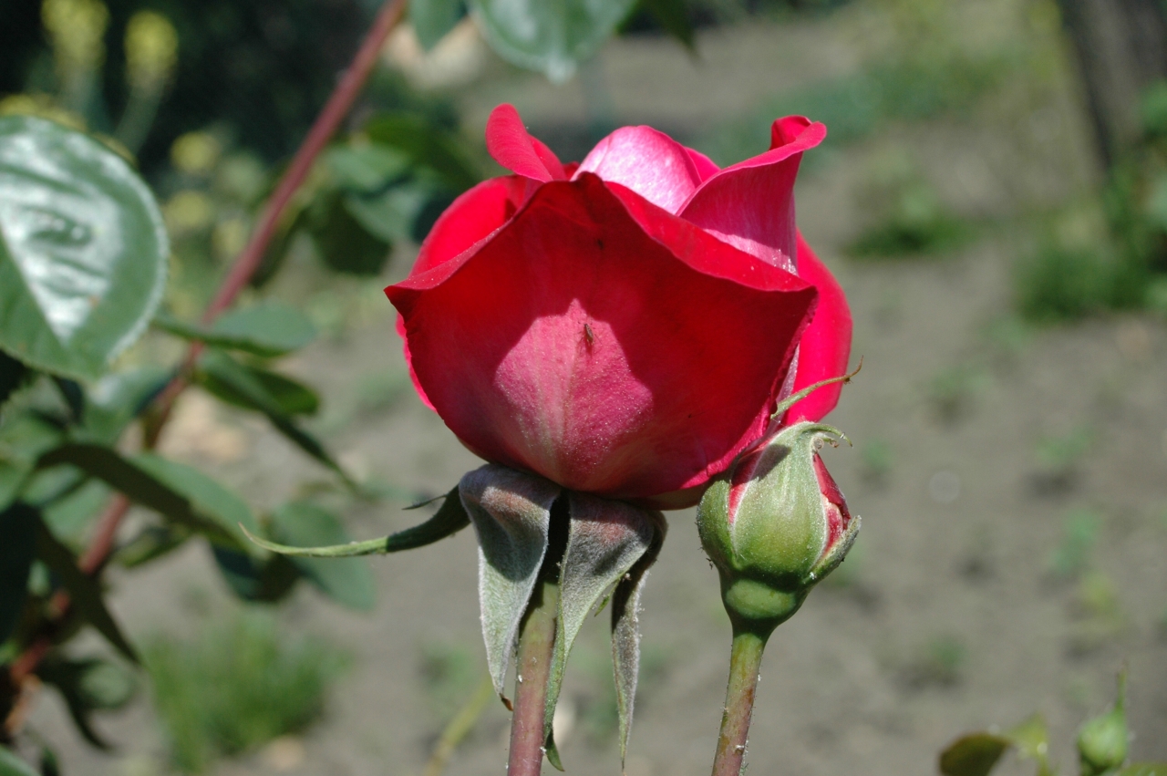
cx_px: 584
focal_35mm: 75
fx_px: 2429
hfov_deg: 27.0
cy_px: 388
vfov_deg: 18.1
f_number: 11
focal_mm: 50
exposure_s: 1/500
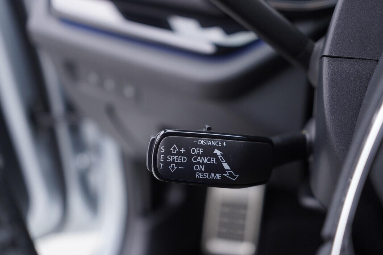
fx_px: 383
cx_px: 192
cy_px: 128
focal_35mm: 36
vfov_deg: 36.9
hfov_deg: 53.1
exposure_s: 1/40
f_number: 2.8
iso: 200
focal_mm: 24
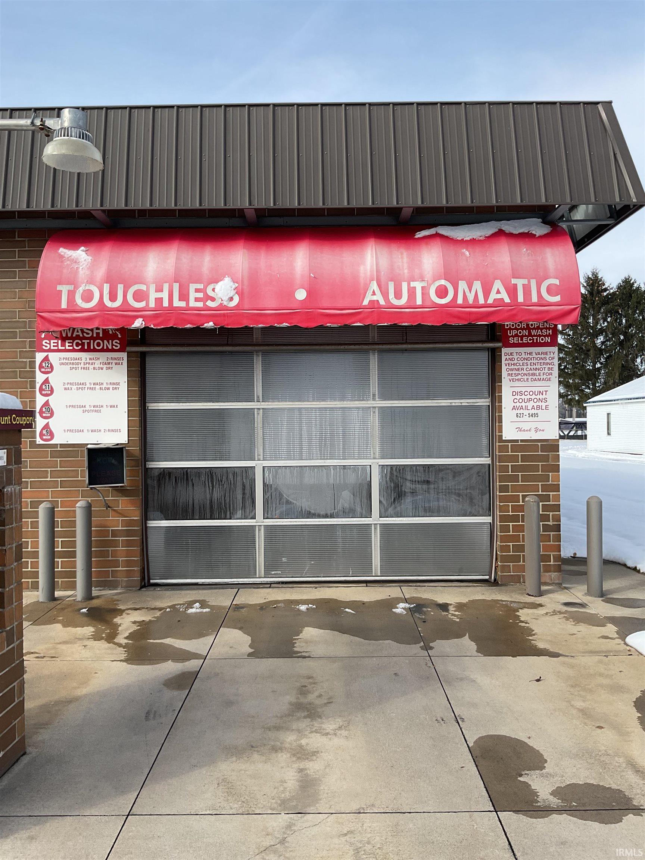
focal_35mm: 29
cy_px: 430
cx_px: 322
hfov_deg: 48.2
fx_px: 720
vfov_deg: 61.7
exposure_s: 1/1912
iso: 16
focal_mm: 3
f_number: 1.8
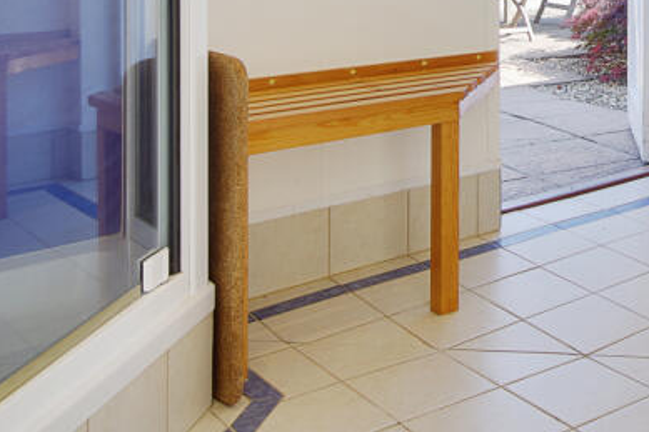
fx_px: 901
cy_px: -79
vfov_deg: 24.6
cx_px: 664
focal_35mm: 50
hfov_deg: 35.4
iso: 100
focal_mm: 13
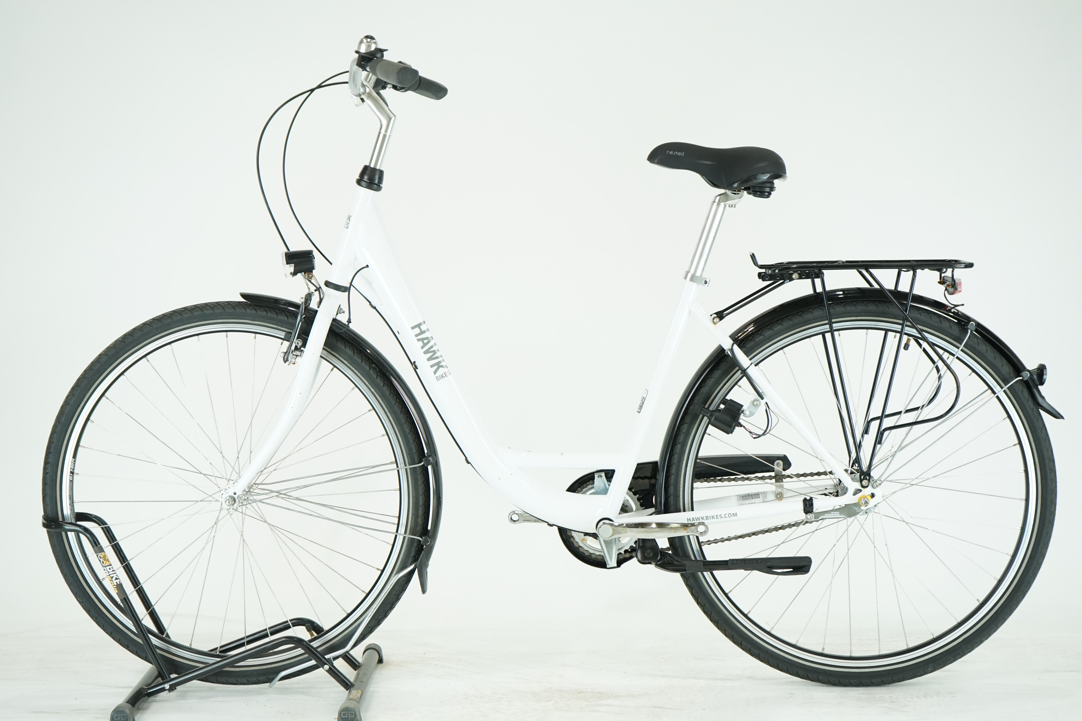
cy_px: 360
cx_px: 541
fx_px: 1713
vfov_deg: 23.8
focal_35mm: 57
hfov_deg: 35.1
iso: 1600
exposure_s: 1/200
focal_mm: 57
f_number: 5.6
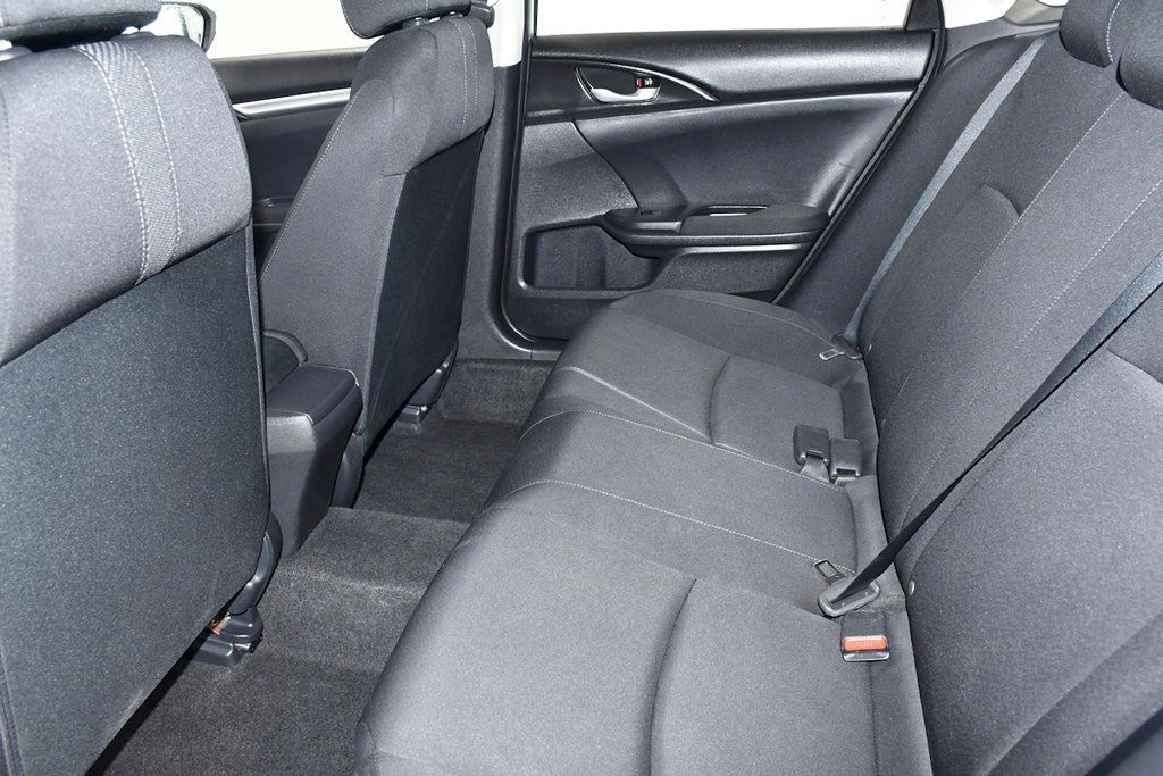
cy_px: 388
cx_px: 582
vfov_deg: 47.9
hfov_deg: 67.4
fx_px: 872
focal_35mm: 27
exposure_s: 1/60
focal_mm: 18
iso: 2500
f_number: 6.3
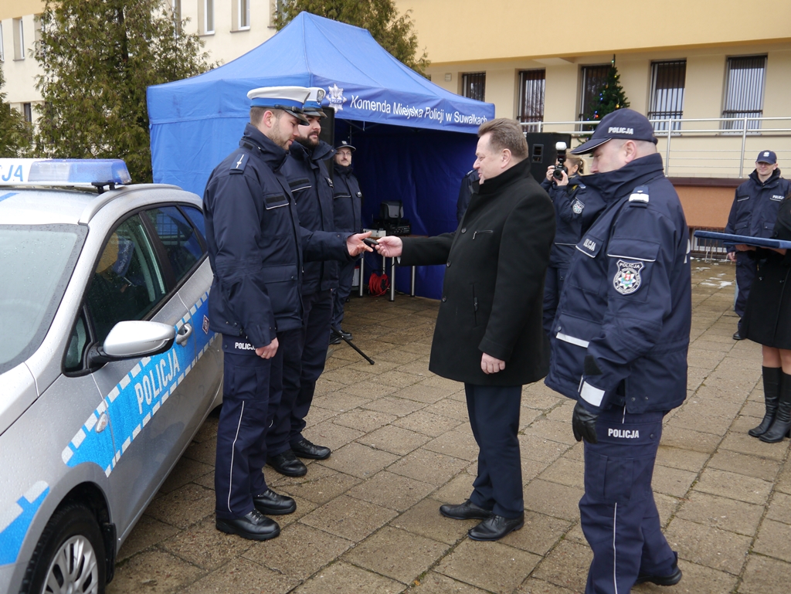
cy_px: 297
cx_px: 396
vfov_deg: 41.8
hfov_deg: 53.9
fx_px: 777
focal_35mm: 34
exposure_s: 1/60
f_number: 3.9
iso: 160
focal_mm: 17
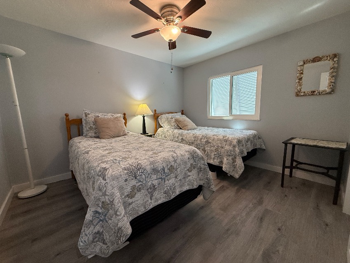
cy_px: 132
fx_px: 142
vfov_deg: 85.6
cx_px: 175
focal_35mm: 14
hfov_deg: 102.1
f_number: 2.2
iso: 250
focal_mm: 2.22
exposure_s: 1/120
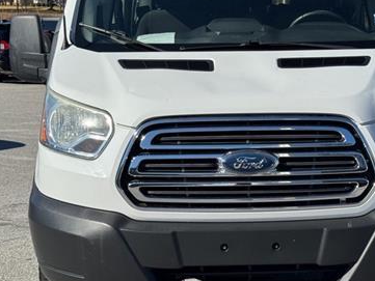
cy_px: 123
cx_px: 262
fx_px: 921
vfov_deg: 17.4
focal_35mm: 85
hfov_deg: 22.9
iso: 64
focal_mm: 6.76
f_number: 1.78
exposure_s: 1/7092
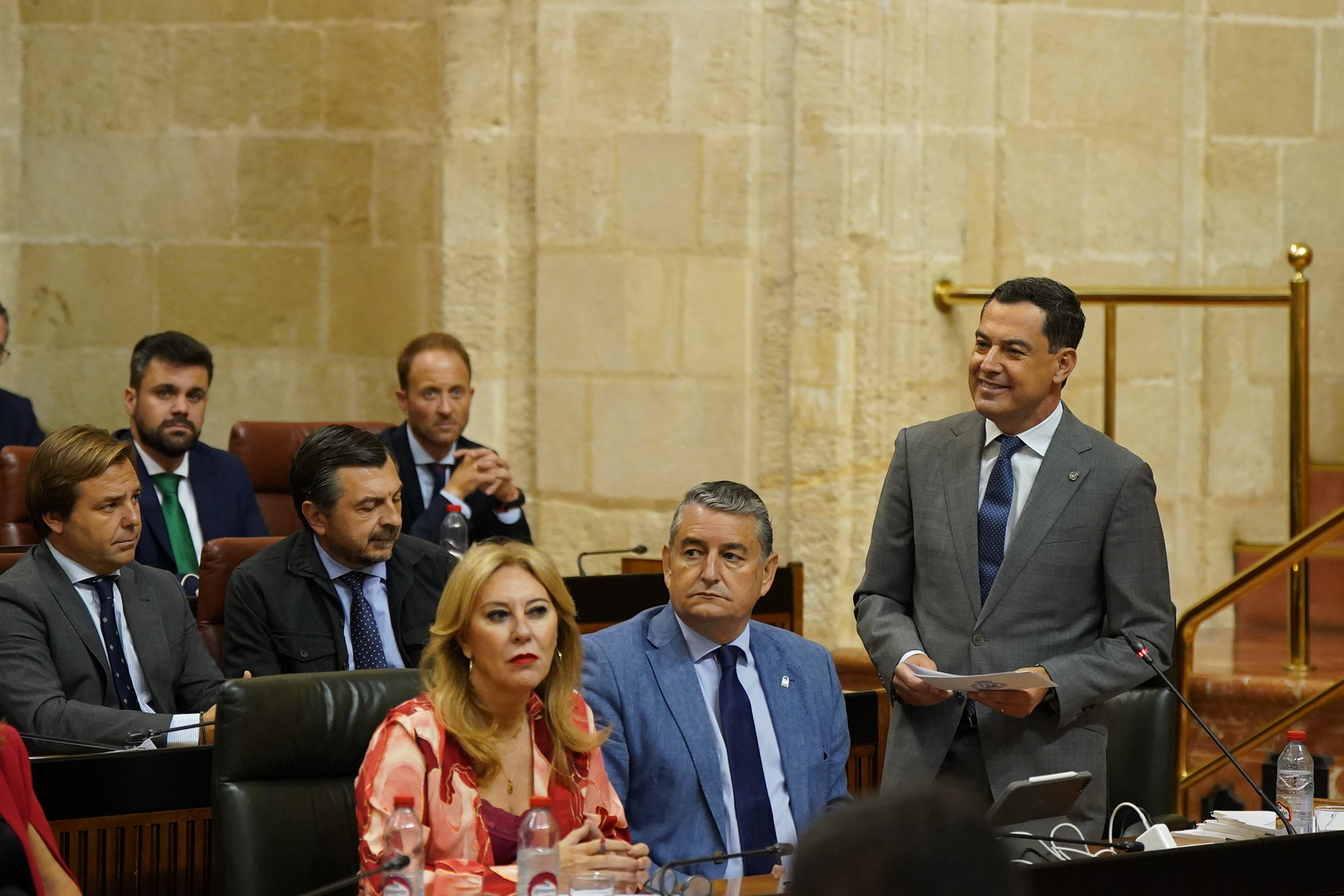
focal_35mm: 159
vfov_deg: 8.6
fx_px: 5936
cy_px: 448
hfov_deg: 12.9
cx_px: 672
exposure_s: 1/800
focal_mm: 106
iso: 4000
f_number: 2.8
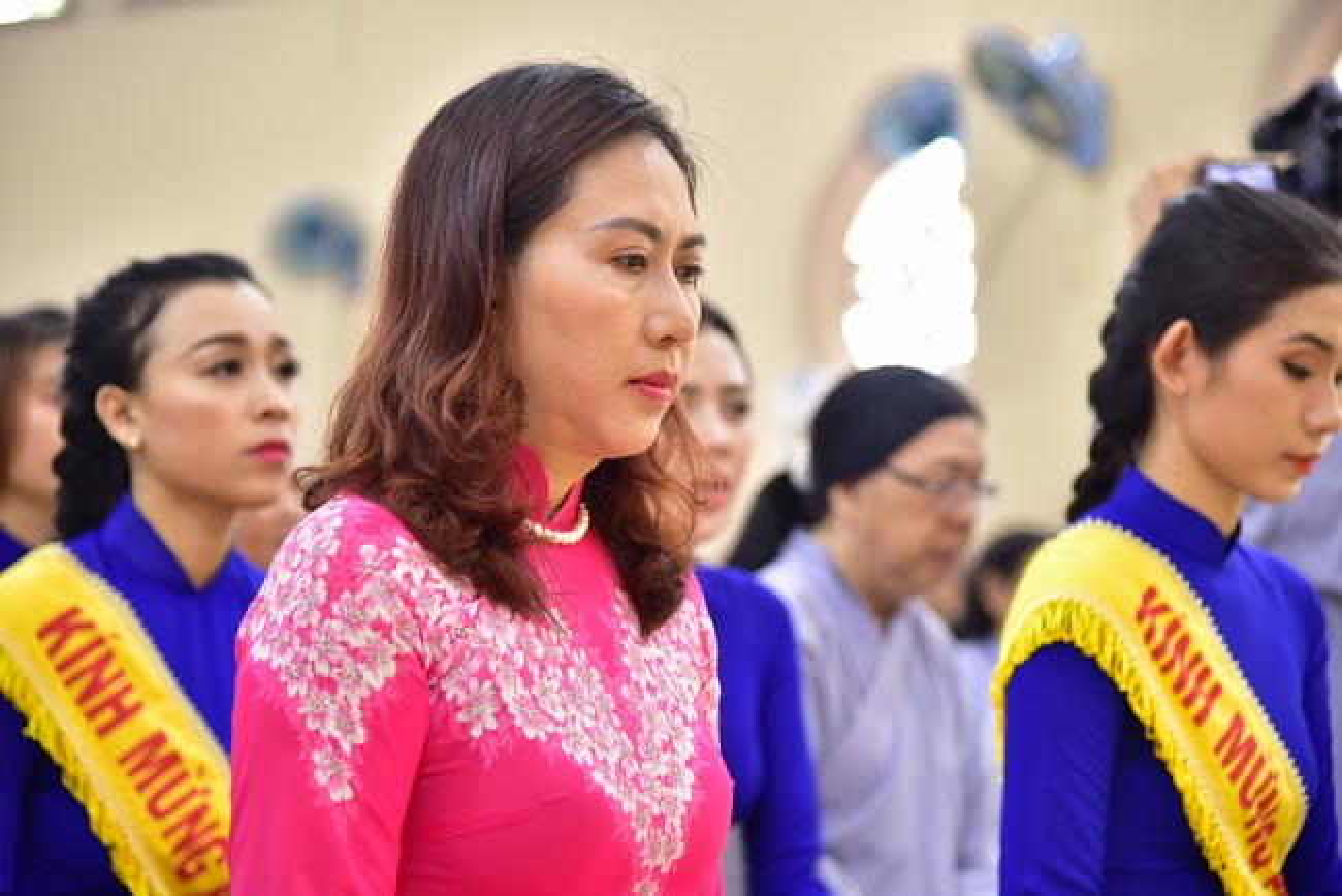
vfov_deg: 13.7
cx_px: 671
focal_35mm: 100
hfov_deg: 20.4
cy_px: 448
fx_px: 3729
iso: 640
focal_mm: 100
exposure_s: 1/13
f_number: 4
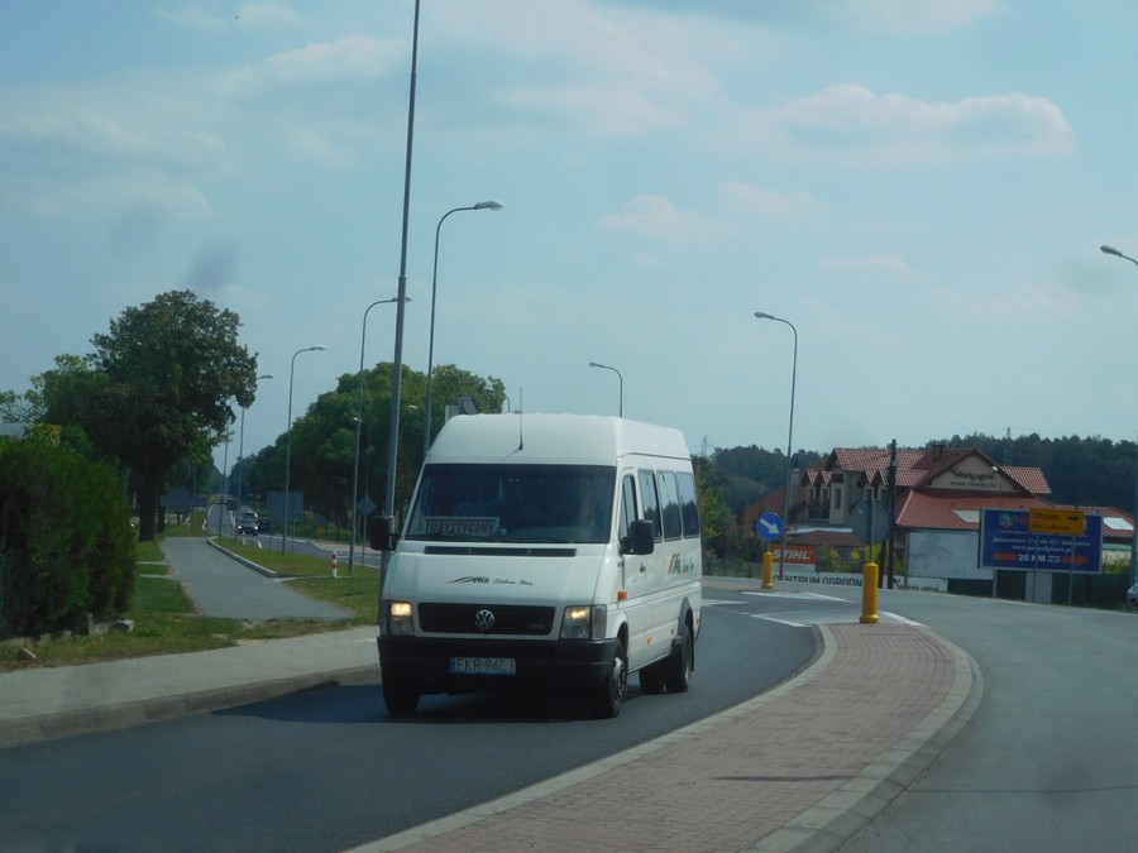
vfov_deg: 18.4
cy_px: 426
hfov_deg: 24.4
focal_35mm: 80
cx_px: 569
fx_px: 2630
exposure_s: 1/1250
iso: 125
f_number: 4.6
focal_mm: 14.3
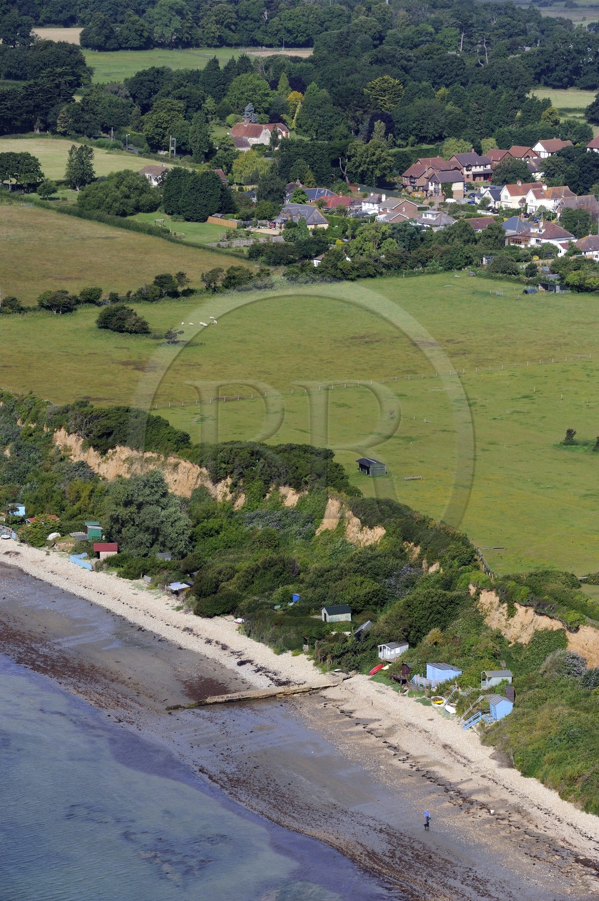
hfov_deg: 9.4
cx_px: 300
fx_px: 3625
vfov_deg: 14.2
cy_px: 450
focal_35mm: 145
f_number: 9
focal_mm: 145
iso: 400
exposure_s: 1/800
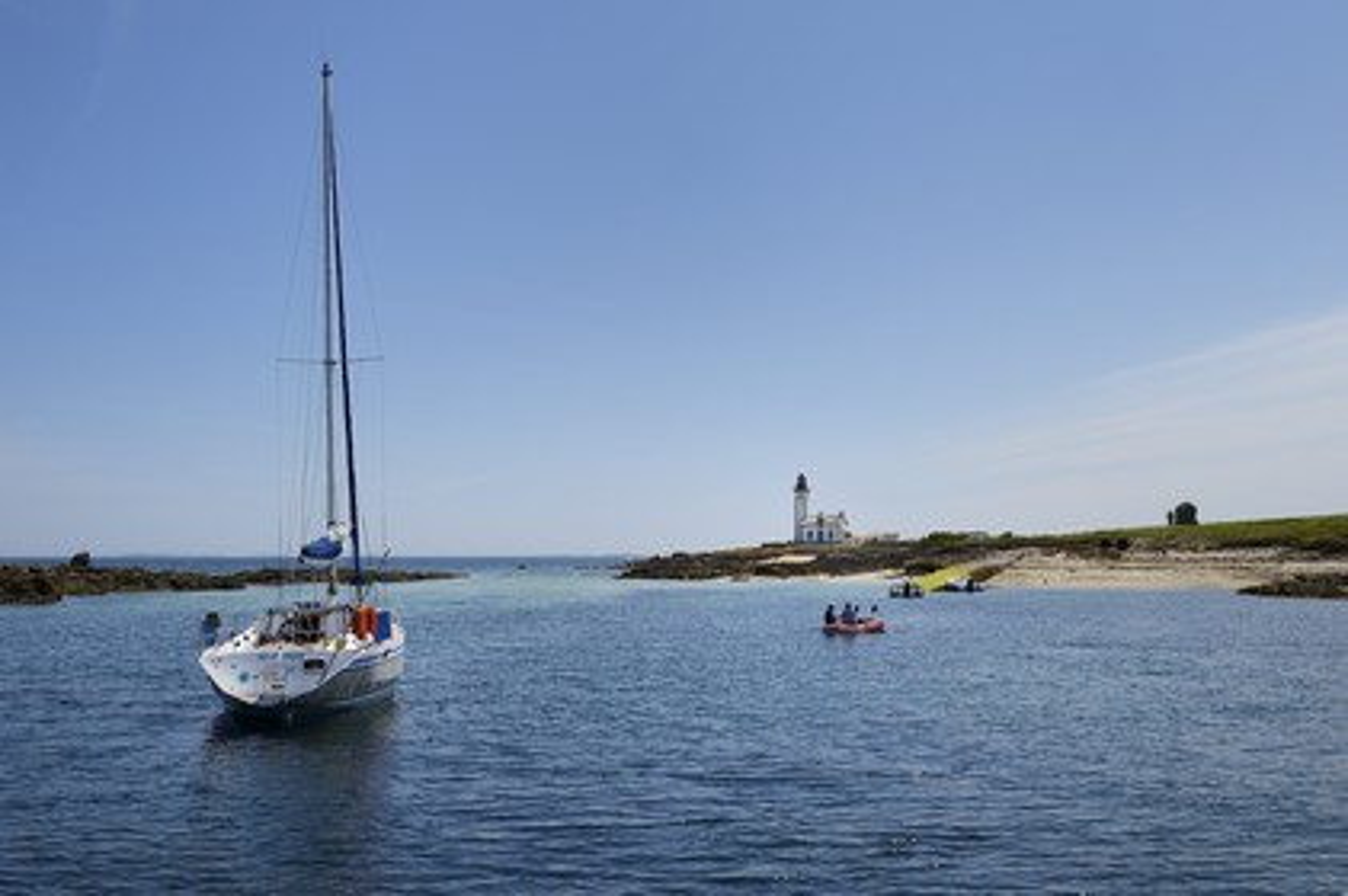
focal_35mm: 32
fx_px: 1197
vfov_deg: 41.1
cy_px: 448
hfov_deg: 58.8
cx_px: 674
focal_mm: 32
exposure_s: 1/800
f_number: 10
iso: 200
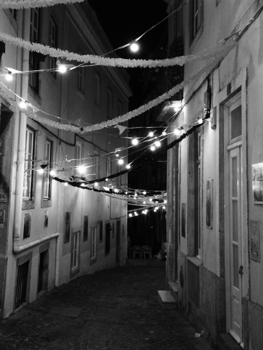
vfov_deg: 41.9
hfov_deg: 32.2
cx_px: 135
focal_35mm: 45
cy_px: 138
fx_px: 456
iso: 320
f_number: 2.2
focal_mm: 4.15
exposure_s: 1/33
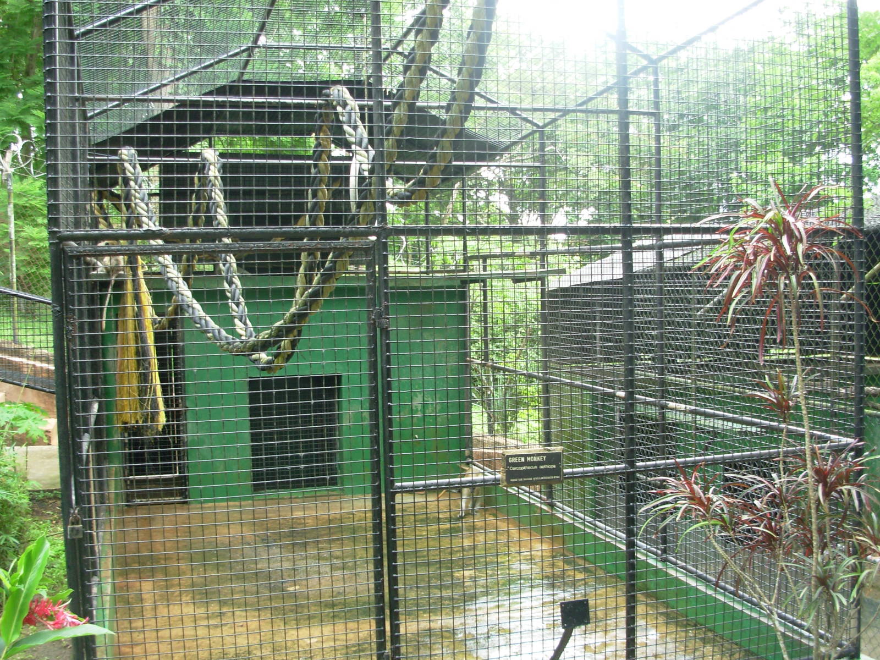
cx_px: 440
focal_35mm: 38
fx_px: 966
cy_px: 330
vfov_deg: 37.7
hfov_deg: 49.0
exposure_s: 1/32
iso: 50
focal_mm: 6.3
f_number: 2.9
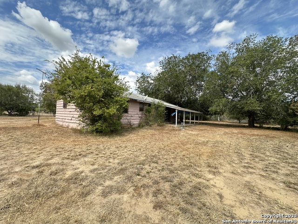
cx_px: 149
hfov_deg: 102.1
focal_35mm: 14
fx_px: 121
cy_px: 112
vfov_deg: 85.7
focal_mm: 2.22
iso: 40
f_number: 2.2
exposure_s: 1/774
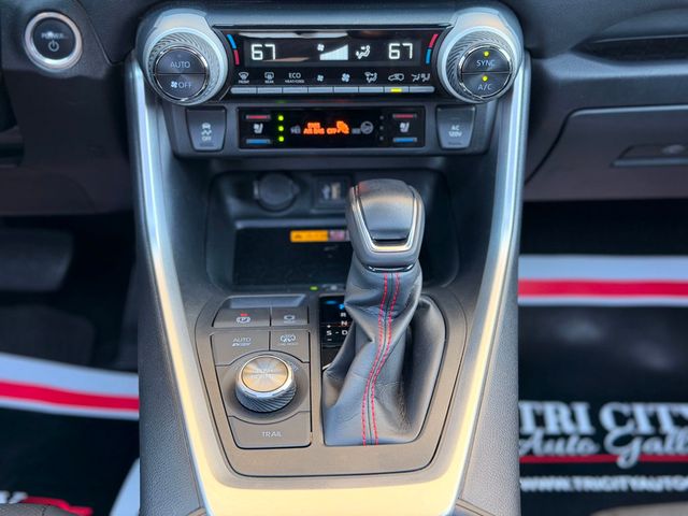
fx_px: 954
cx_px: 344
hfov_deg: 39.7
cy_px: 258
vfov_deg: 30.3
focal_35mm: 48
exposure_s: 1/60
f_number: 1.78
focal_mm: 6.76
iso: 125
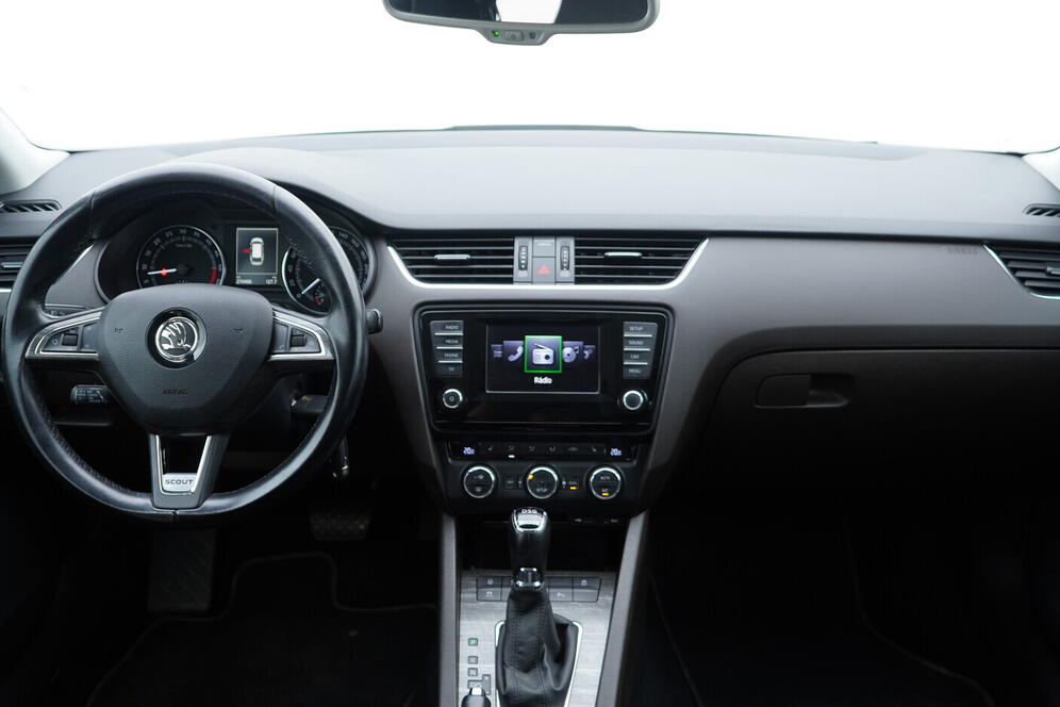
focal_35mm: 37
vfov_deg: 35.9
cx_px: 519
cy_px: 351
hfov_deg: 51.9
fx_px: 1089
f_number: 2.8
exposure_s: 1/40
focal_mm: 24
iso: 200
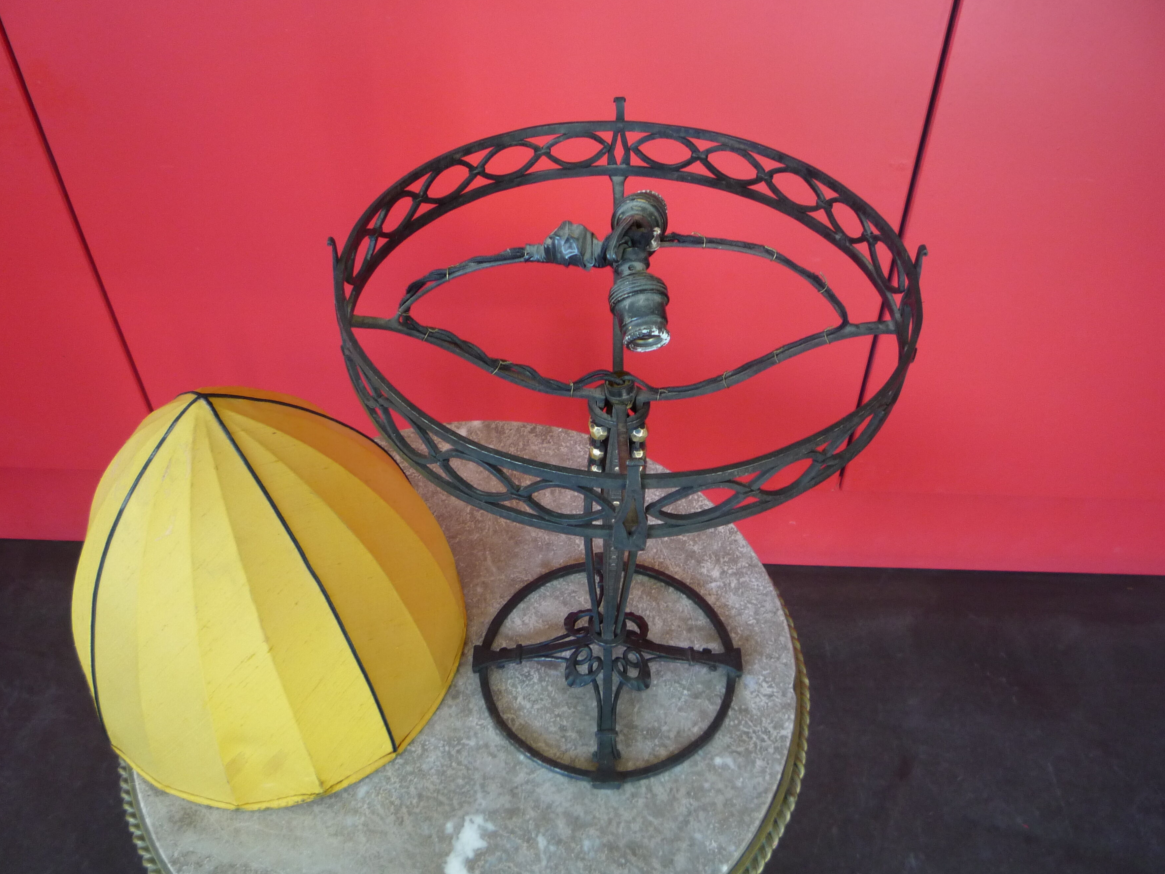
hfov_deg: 58.3
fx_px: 1043
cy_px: 436
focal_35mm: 31
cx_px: 589
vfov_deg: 45.4
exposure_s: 1/30
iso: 160
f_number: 3.3
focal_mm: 5.2
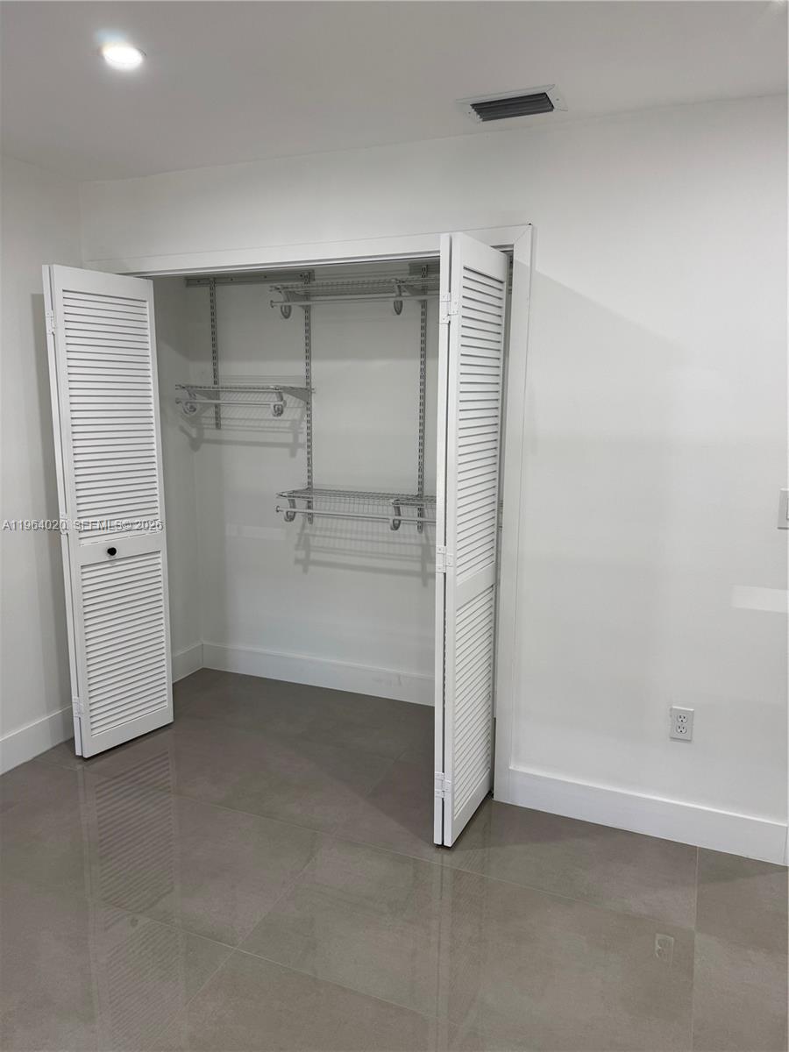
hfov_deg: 56.8
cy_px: 526
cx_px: 394
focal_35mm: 24
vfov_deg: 71.6
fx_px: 729
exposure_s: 1/120
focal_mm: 6.76
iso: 125
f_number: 1.78
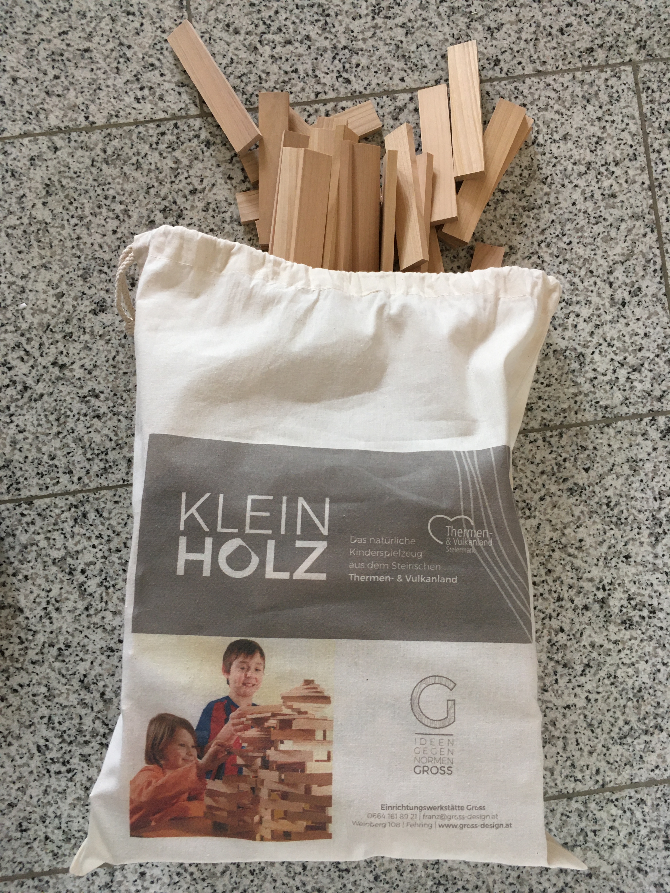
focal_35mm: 29
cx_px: 335
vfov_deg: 61.7
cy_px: 446
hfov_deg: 48.2
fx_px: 748
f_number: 2.2
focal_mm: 4.15
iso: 125
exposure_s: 1/33
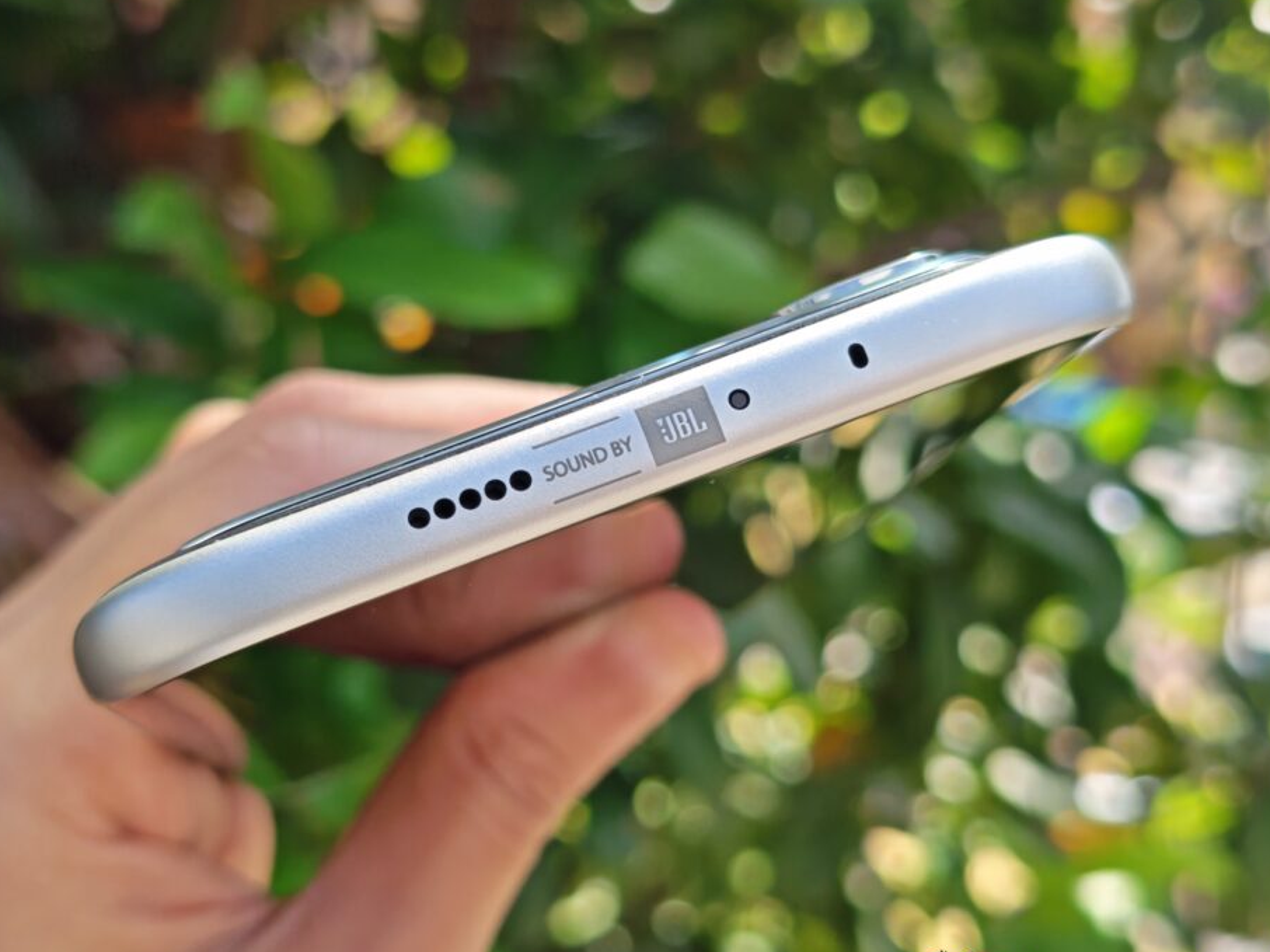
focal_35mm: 52
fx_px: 1907
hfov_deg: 36.8
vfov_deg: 28.0
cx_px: 635
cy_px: 496
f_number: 1.6
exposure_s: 1/1300
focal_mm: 5.4
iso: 50
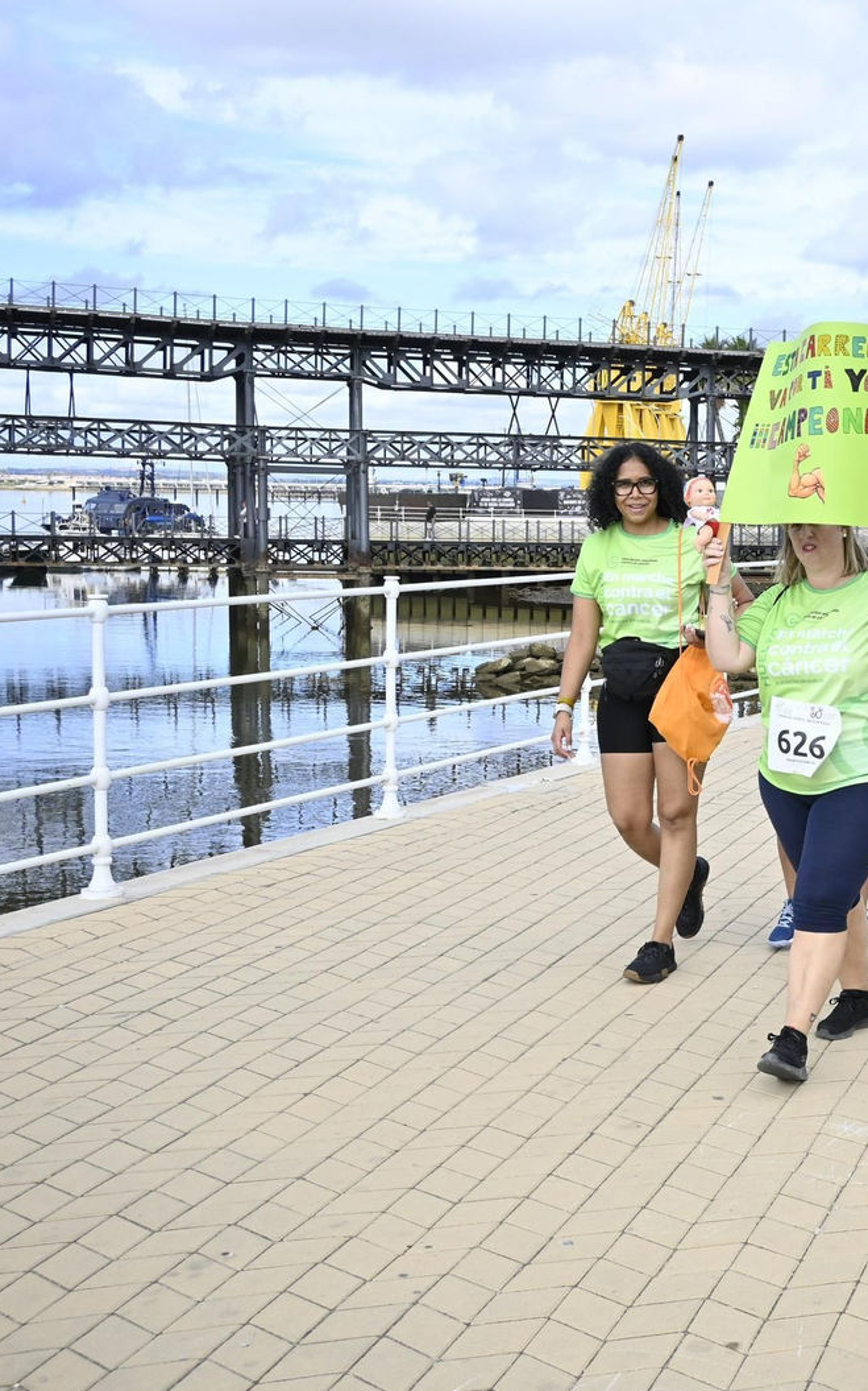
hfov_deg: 23.6
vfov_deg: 38.8
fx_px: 1975
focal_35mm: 52
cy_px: 700
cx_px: 898
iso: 320
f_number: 5
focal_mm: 22.5
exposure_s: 1/1250
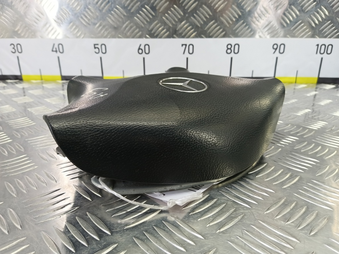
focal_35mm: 23
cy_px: 127
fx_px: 225
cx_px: 170
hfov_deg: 73.9
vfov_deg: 58.9
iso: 171
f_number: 1.6
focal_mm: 4.11
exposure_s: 1/50
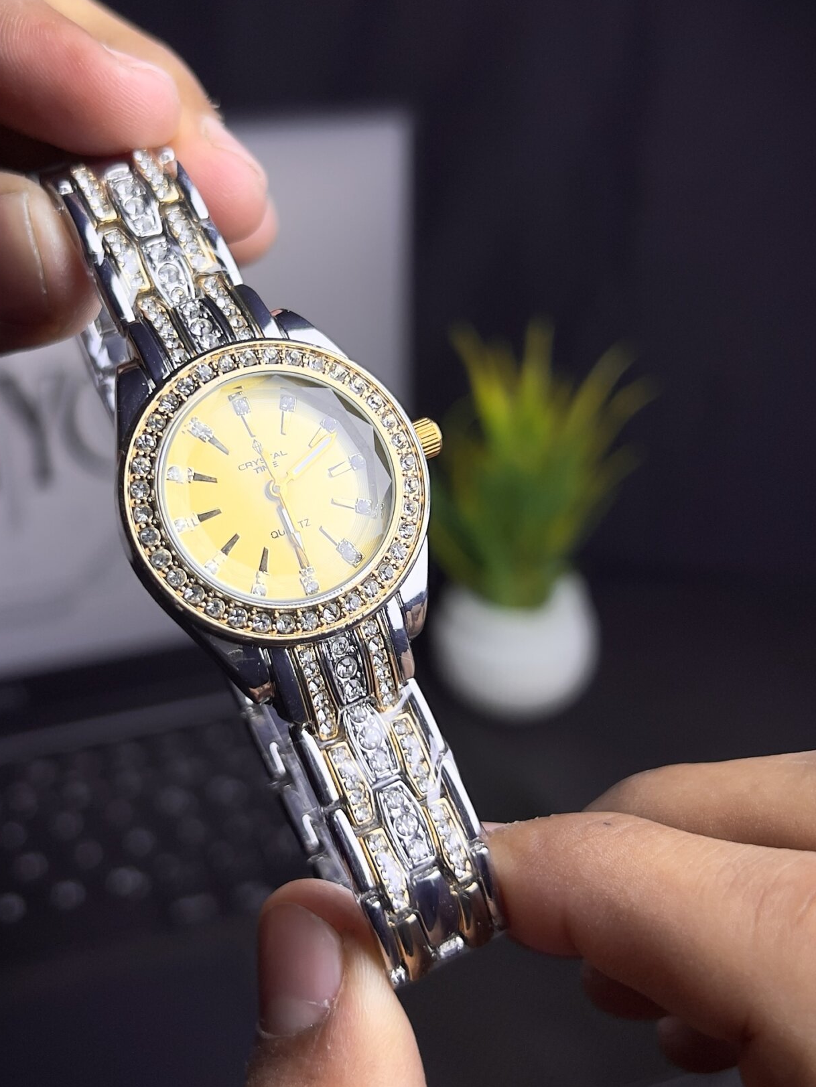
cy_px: 520
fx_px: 1288
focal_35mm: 41
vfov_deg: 45.8
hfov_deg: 34.9
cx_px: 280
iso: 50
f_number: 1.5
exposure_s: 1/454
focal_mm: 5.7
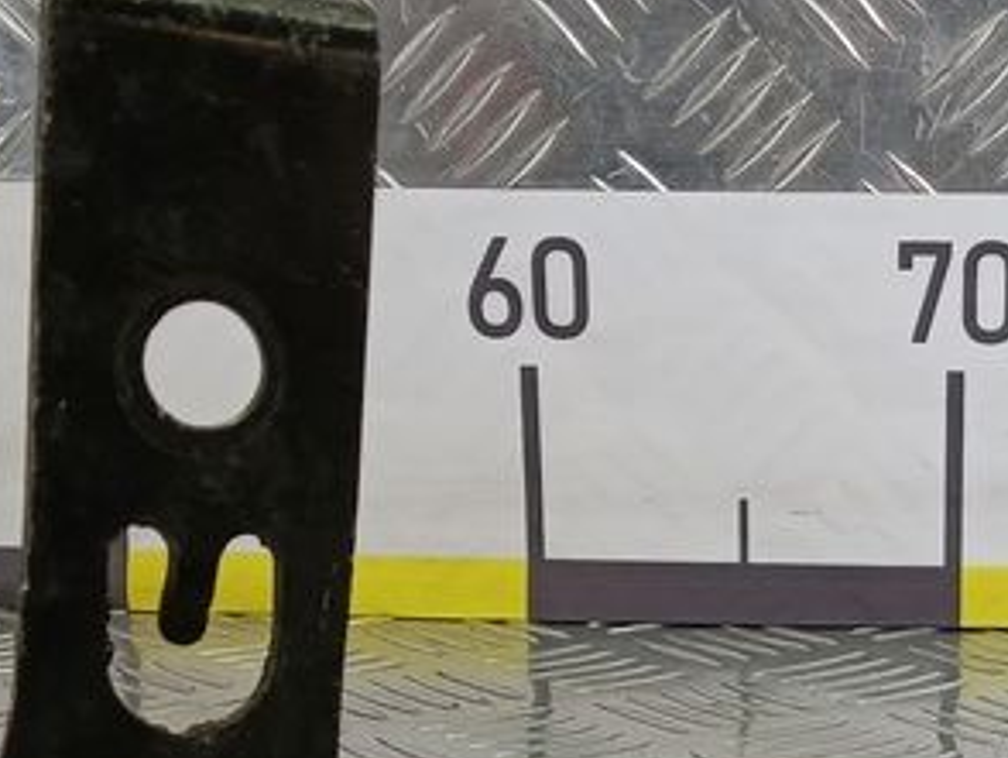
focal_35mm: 80
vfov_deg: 17.4
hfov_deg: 23.8
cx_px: 881
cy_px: 974
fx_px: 2331
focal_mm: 4.11
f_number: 1.6
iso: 79
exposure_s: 1/50
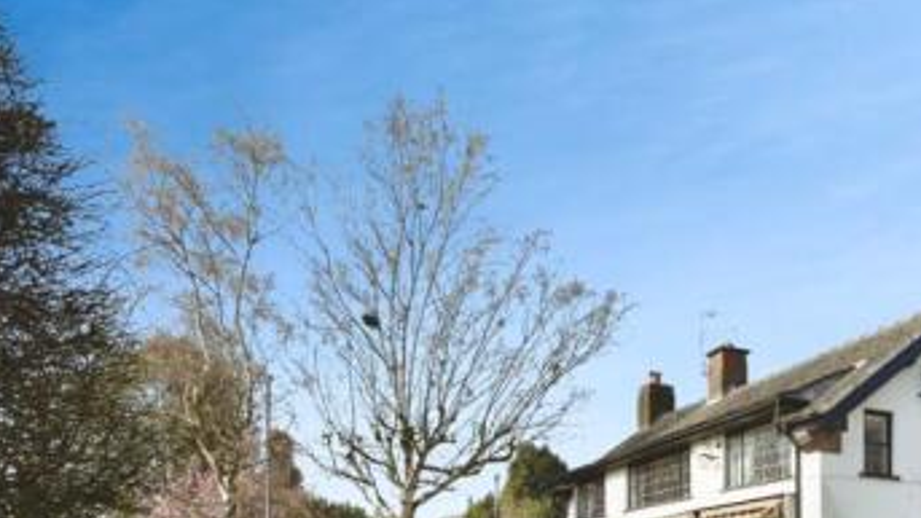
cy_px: 578
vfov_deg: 32.1
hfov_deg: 55.5
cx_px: 769
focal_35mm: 32
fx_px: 782
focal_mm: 16
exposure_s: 1/1000
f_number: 7.1
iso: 400
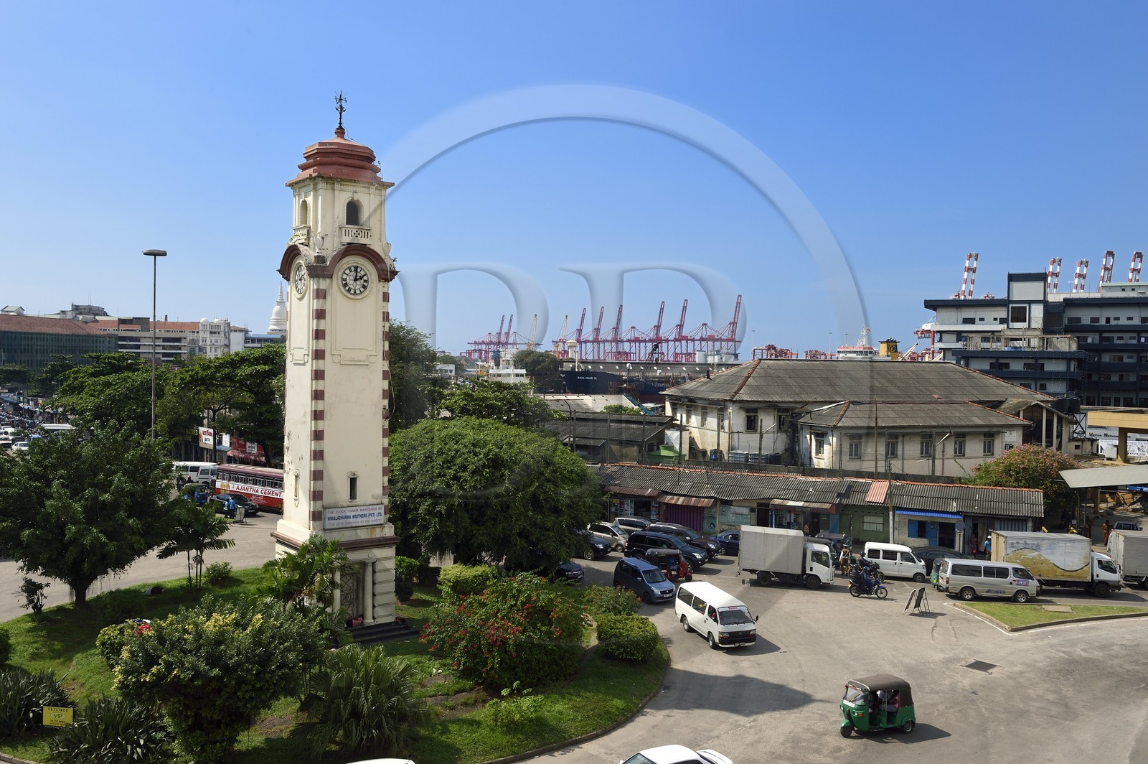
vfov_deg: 42.3
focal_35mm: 31
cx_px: 574
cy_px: 382
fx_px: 988
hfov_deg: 60.3
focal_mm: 31
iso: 200
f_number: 14
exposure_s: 1/250
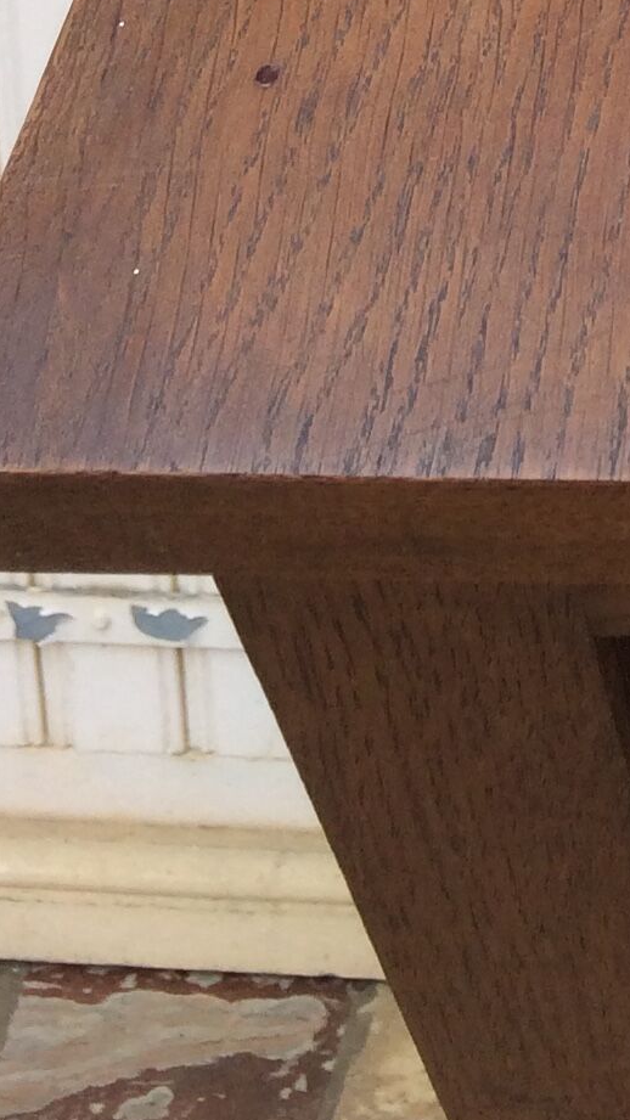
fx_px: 3326
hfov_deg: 9.7
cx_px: 1425
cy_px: -778
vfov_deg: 16.5
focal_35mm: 112
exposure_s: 1/100
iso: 40
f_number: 2.2
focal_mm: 4.15
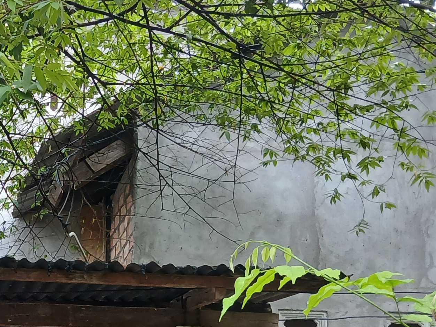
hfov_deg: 22.0
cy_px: 364
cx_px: -15
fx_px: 1071
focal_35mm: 85
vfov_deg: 16.8
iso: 64
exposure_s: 1/50
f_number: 1.8
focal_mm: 3.98
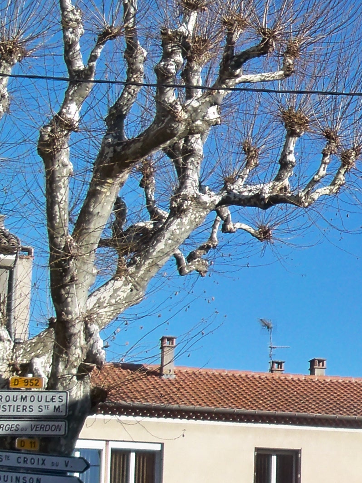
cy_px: 232
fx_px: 1842
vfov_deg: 14.9
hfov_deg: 10.5
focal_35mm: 132
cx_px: 682
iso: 80
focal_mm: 6.2
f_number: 3.5
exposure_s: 1/500
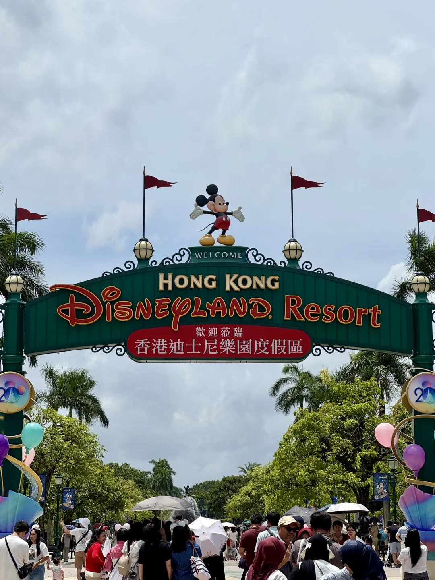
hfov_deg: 19.1
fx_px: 1290
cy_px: 290
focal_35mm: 77
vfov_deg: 25.3
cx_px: 218
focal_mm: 9
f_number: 2.8
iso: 20
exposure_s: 1/2538
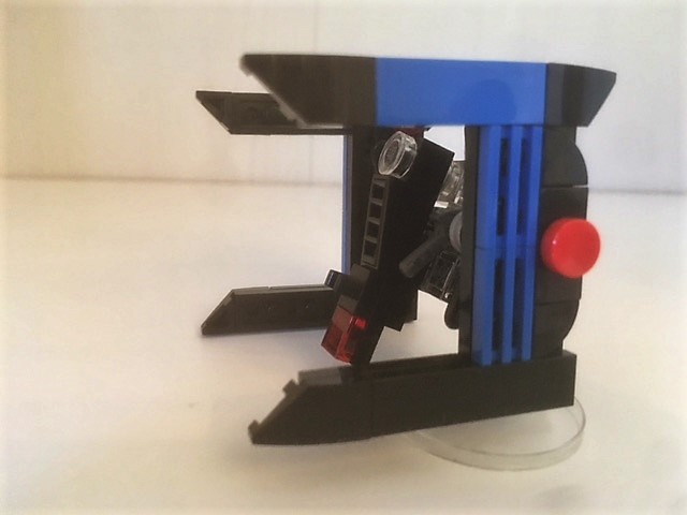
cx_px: 344
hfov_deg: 61.7
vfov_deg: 48.2
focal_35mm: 29
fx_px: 576
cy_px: 258
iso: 160
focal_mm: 4.15
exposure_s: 1/33
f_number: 2.2
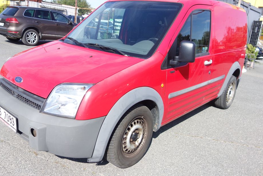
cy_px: 83
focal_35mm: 31
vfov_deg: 42.3
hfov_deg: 60.2
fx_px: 226
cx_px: 124
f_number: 1.8
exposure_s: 1/2000
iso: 125
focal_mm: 10.4
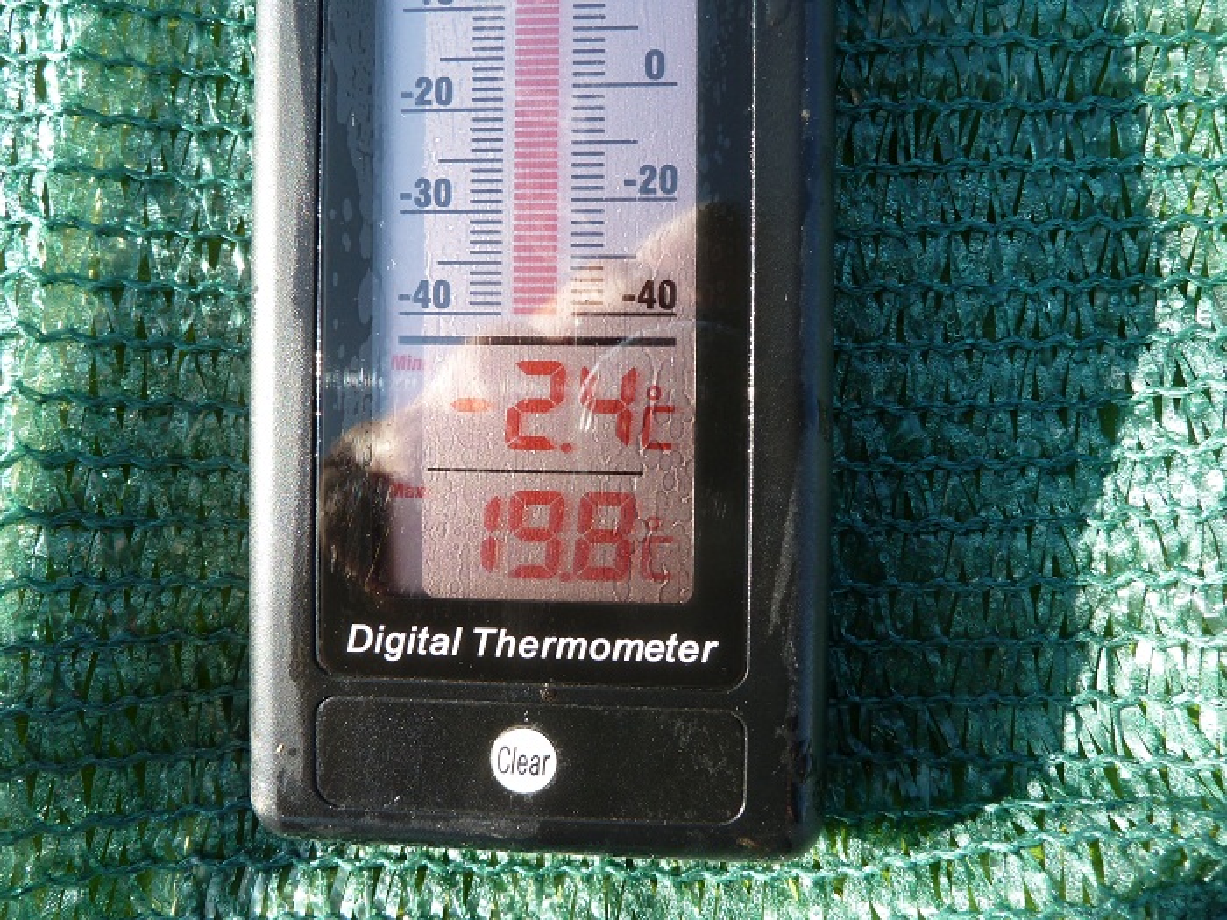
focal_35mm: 25
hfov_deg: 69.4
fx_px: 886
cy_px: 460
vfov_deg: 54.9
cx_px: 614
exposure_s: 1/100
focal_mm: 4.1
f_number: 3.5
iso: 80
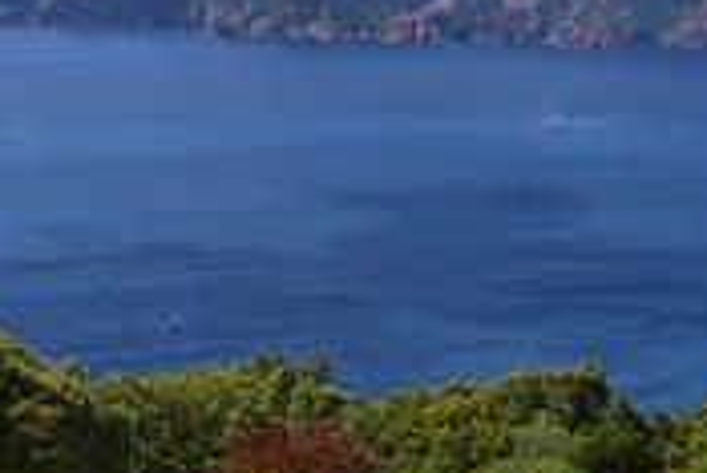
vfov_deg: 11.9
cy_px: 65
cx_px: 646
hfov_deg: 17.5
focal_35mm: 115
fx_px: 2260
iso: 200
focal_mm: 48
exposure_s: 1/640
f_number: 8
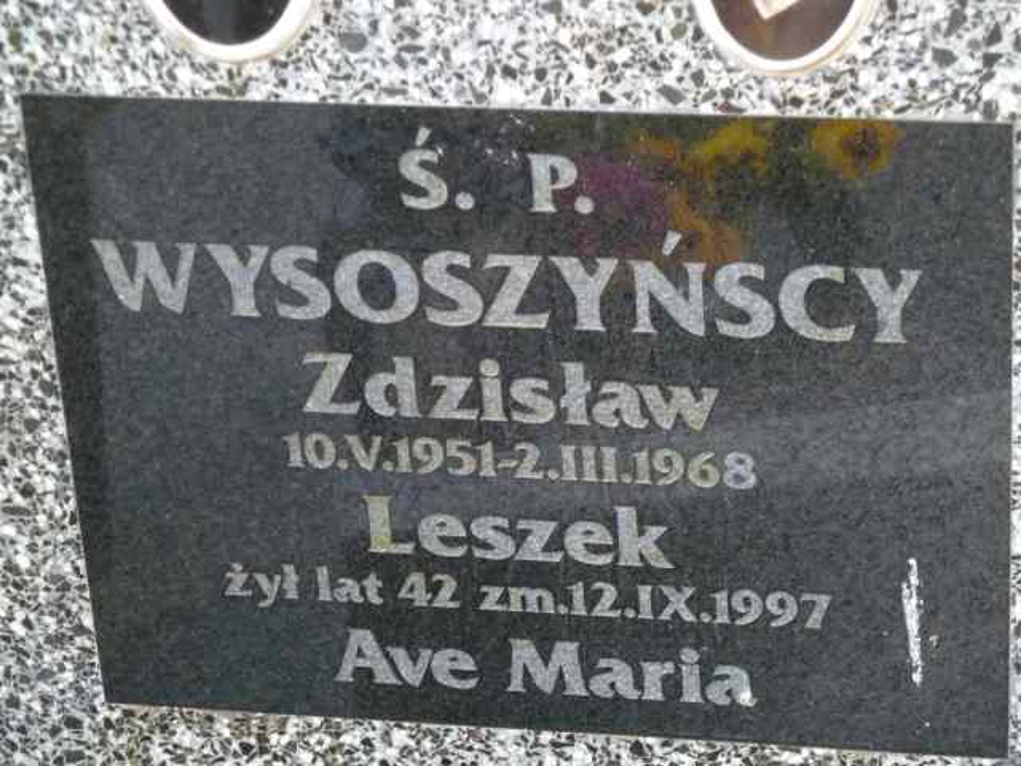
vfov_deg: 11.6
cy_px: 383
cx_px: 510
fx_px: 3775
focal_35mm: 128
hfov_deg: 15.4
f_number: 4.4
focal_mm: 21
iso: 400
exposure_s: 1/80
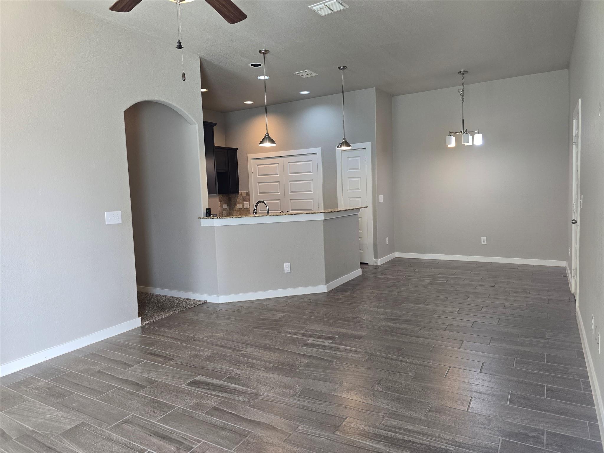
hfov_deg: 73.9
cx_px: 302
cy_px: 226
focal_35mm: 23
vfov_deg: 58.9
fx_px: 401
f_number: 1.7
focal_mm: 6.3
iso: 160
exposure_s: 1/120
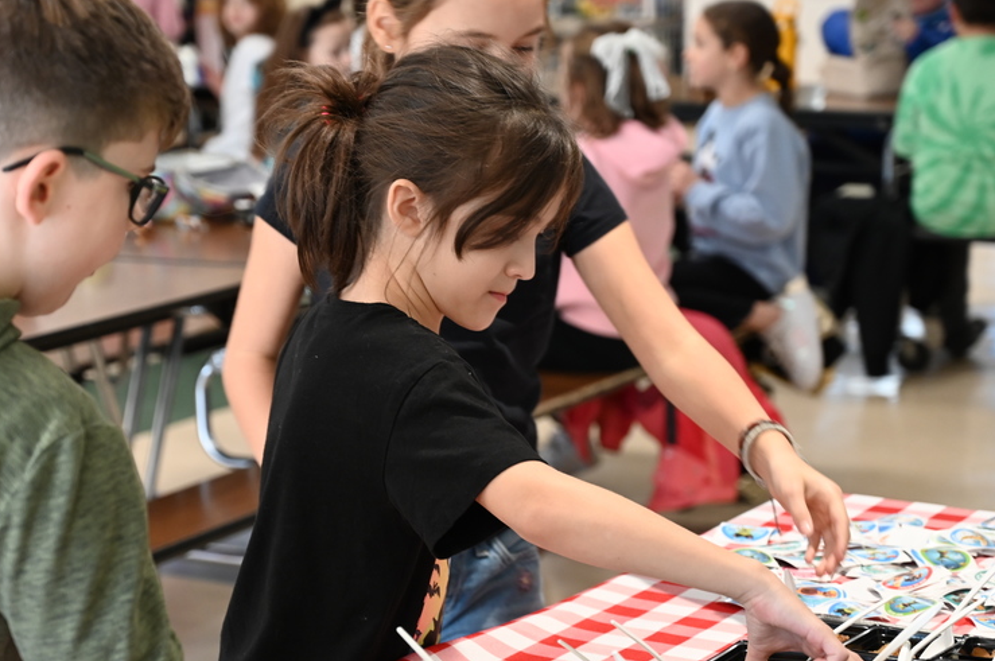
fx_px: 2678
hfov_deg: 21.0
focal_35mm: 97
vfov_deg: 14.1
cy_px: 411
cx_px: 424
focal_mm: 70
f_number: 4
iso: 1250
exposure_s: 1/125
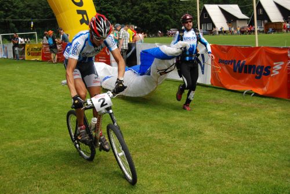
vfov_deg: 22.7
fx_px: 484
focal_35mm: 60
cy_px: 97
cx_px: 145
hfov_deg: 33.4
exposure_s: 1/800
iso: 400
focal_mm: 40
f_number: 9
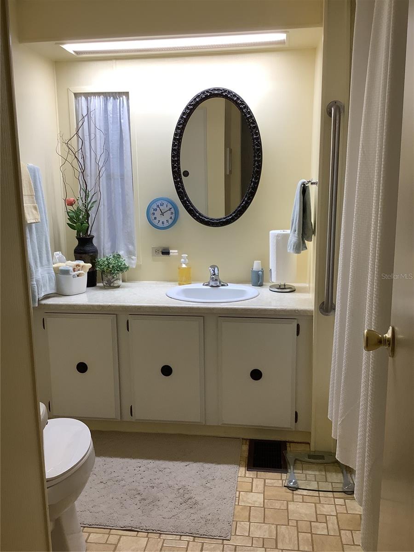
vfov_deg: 58.4
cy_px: 276
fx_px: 494
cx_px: 207
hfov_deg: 45.4
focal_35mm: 31
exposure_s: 1/60
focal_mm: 3.3
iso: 64
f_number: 2.4
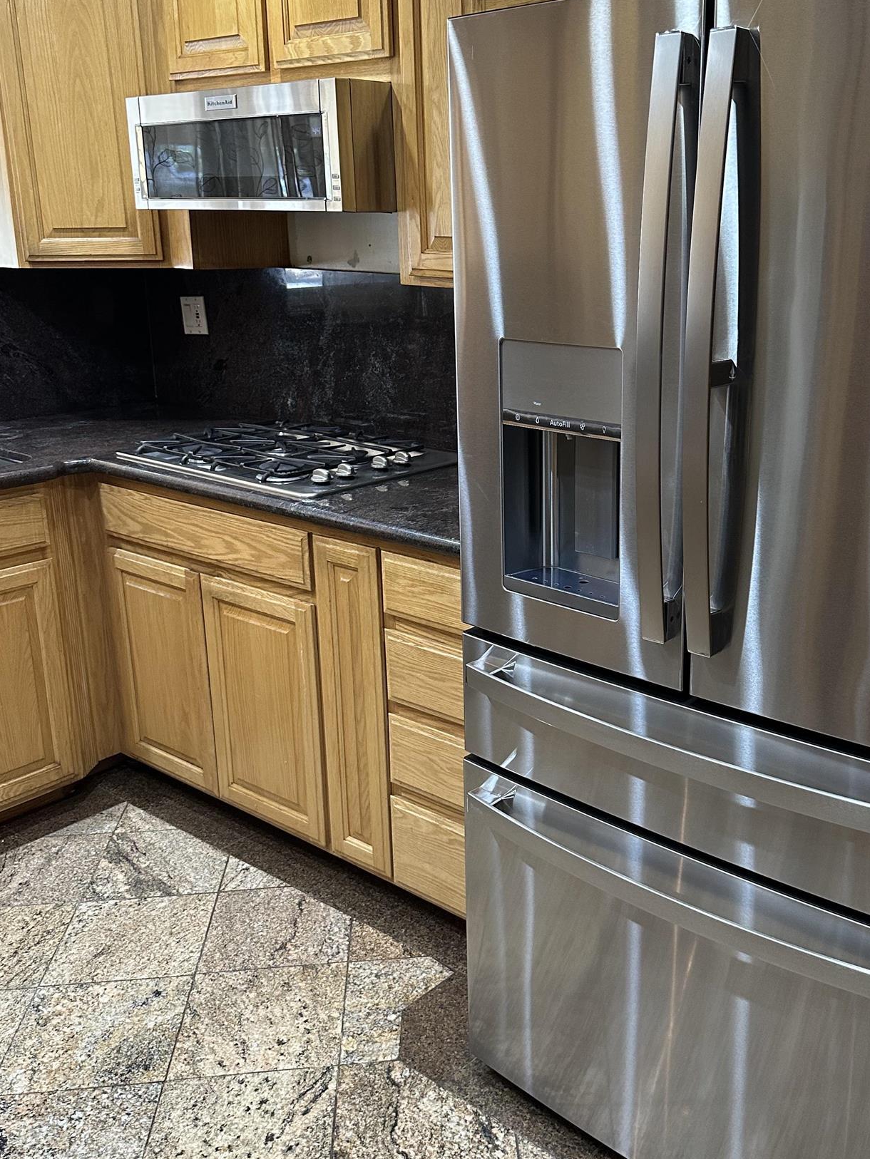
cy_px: 533
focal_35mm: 34
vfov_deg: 53.9
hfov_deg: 41.4
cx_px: 558
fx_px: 1139
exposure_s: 1/60
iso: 320
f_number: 1.78
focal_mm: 6.86
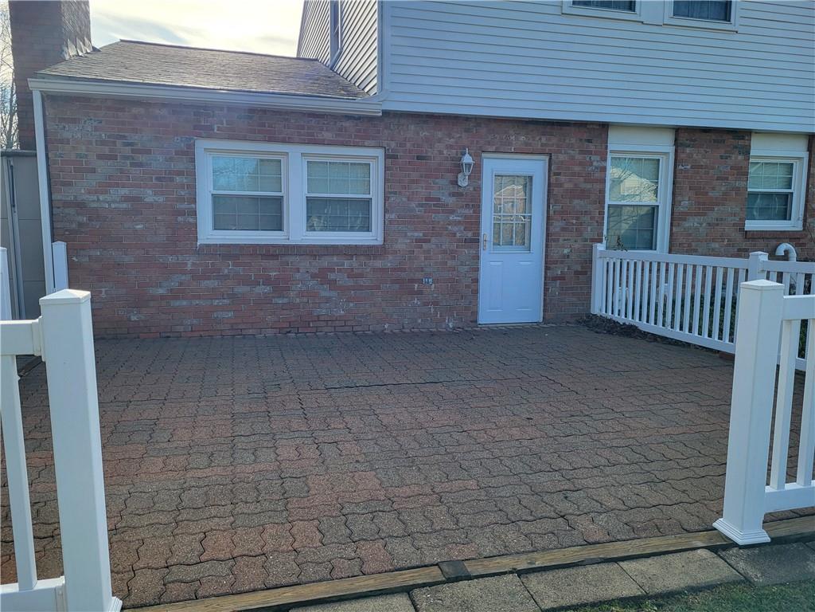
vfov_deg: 53.1
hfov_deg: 67.3
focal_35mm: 26
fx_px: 612
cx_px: 408
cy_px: 306
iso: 40
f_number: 1.8
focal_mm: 5.4
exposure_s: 1/611
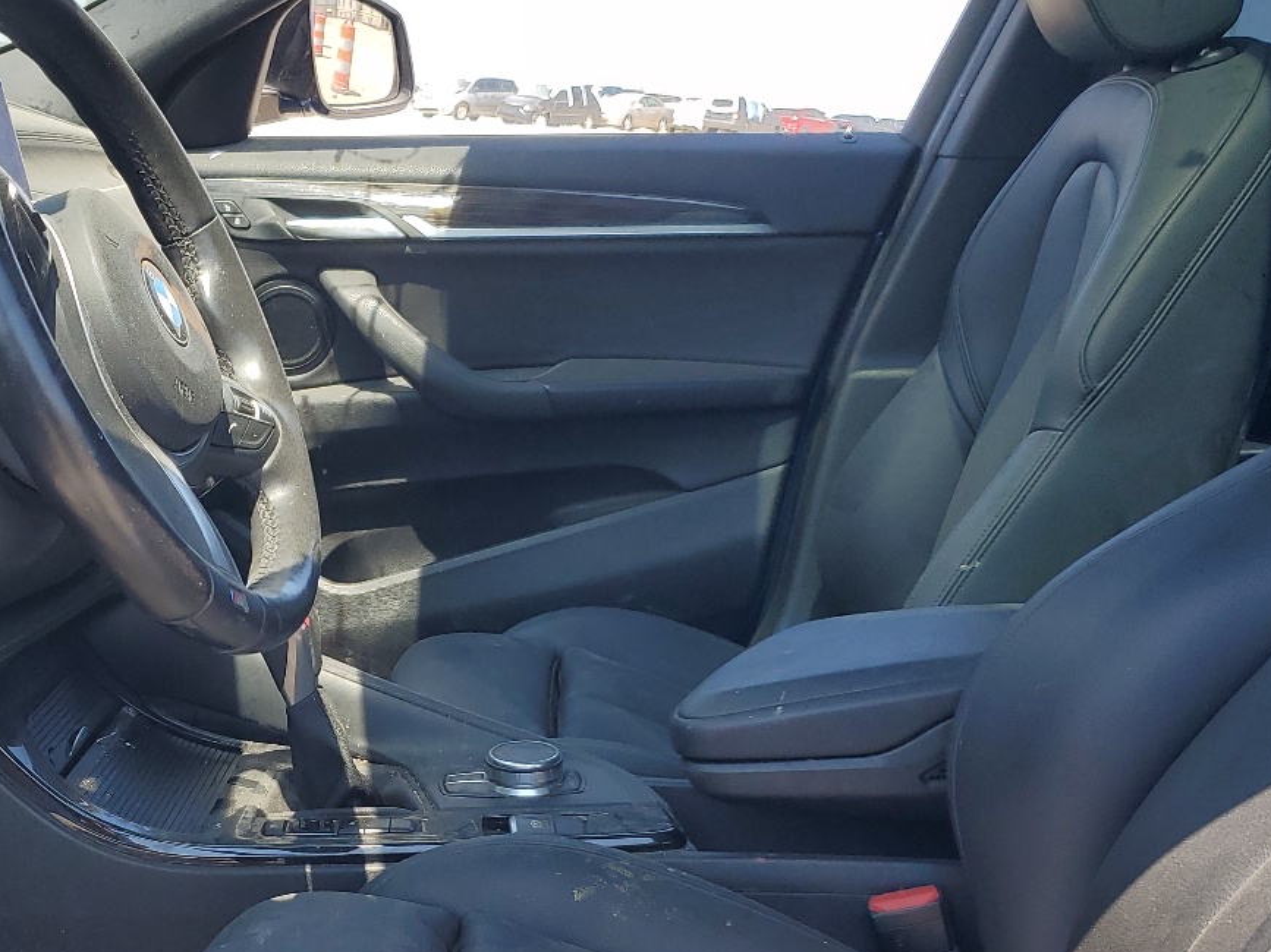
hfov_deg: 39.0
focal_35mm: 48
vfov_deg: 29.7
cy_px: 726
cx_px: 374
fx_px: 1762
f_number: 1.5
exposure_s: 1/833
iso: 50
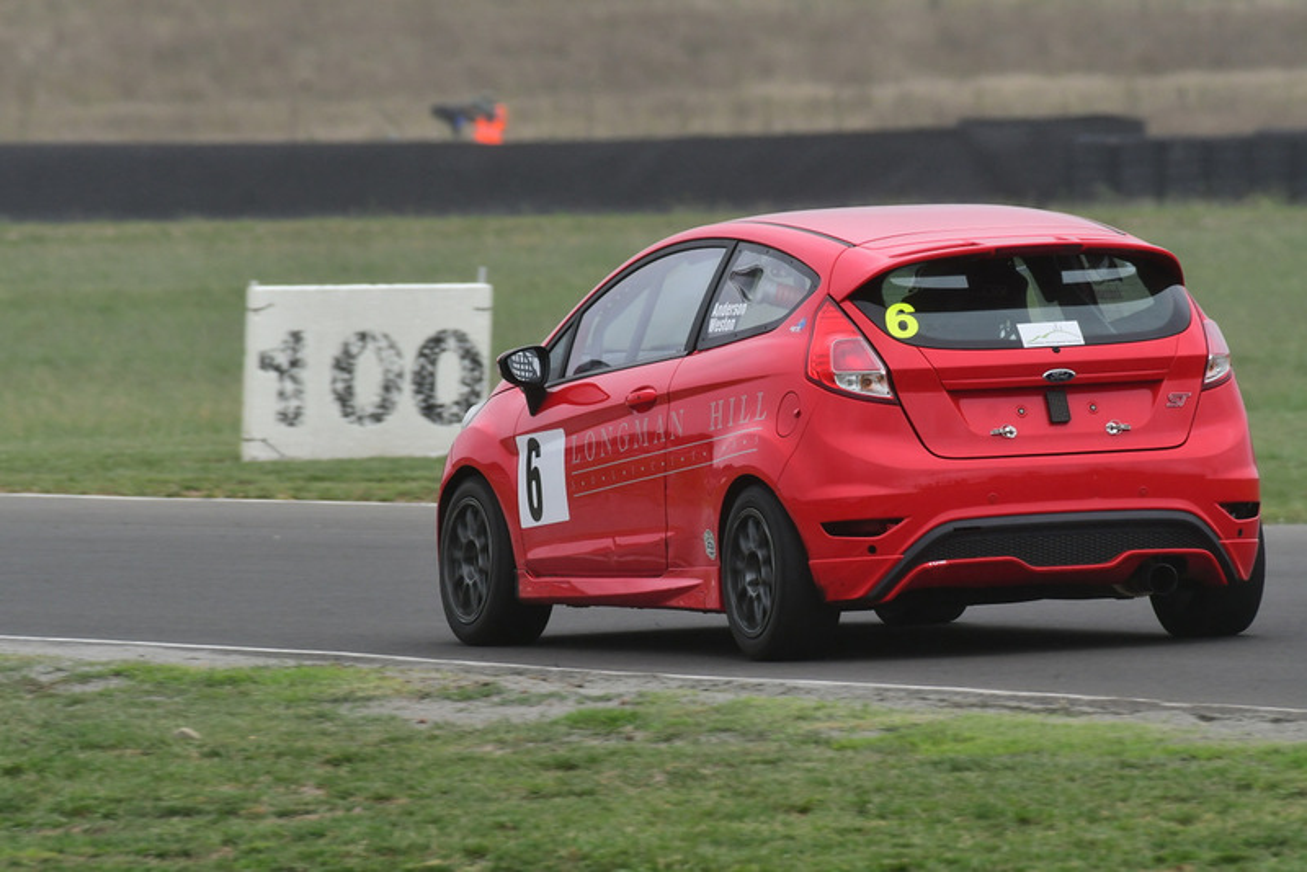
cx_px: 654
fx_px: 27238
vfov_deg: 1.8
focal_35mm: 750
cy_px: 436
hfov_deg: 2.7
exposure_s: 1/640
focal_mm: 500
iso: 640
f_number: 10
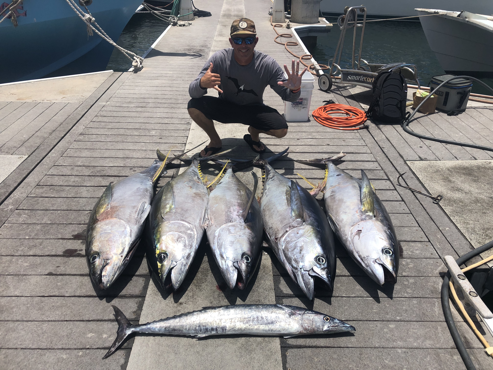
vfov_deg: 49.7
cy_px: 185
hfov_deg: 63.4
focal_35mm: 28
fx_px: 399
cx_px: 246
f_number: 1.8
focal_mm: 4
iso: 20
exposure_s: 1/3472
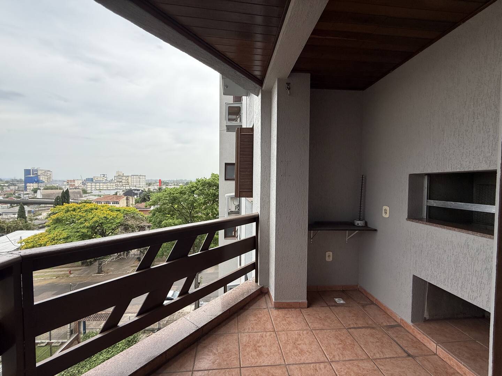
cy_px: 188
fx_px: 203
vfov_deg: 85.7
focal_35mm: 14
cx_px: 251
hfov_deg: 102.1
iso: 64
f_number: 2.2
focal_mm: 2.22
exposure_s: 1/1017
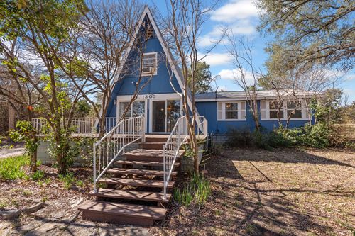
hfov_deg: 96.8
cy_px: 118
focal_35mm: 16
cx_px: 178
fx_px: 158
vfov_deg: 73.7
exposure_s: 1/500
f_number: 9
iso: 160
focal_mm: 16
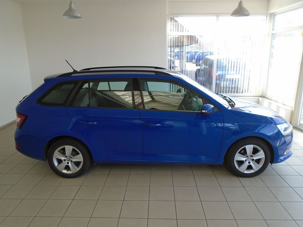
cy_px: 114
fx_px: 228
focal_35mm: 26
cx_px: 152
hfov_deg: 67.3
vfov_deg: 53.1
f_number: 3.2
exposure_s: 1/100
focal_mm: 4.6
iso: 100
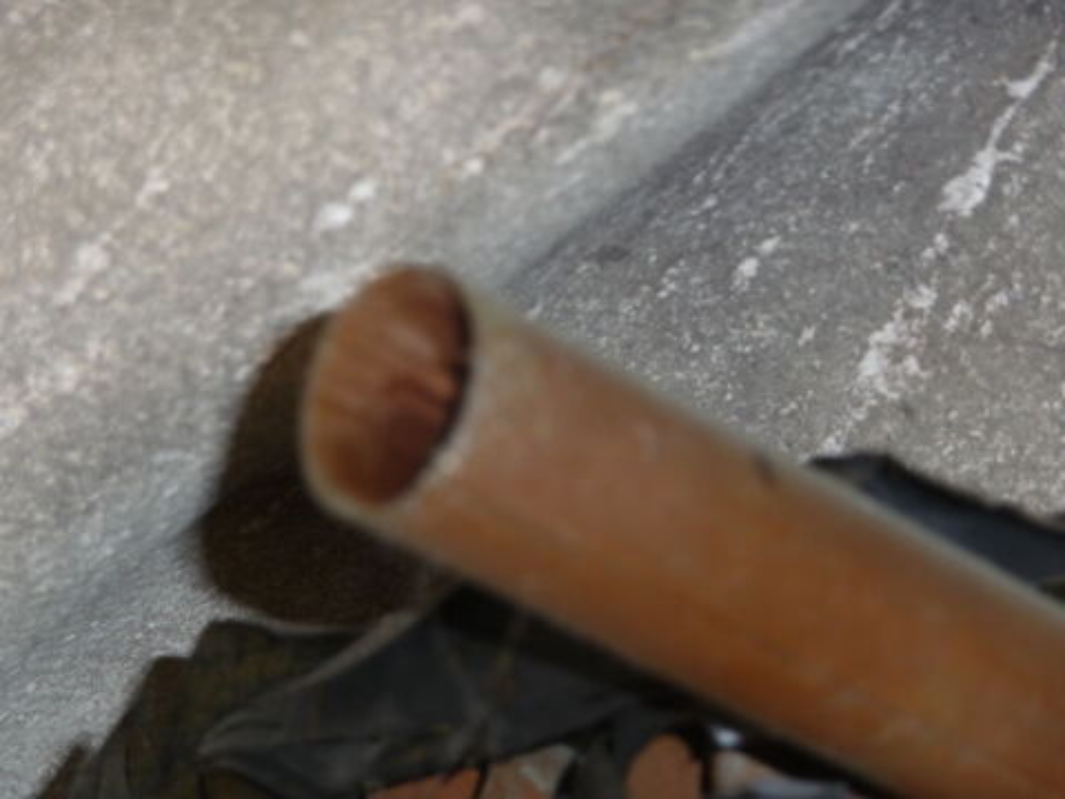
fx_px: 5815
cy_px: 400
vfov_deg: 7.9
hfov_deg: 10.5
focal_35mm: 189
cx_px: 532
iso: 100
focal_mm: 32.3
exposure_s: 1/50
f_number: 4.8
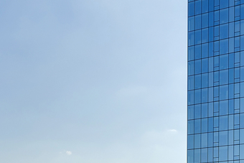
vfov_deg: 14.8
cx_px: -48
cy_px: 252
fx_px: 578
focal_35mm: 85
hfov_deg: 22.0
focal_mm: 17.9
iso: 50
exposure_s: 1/250
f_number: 9.5
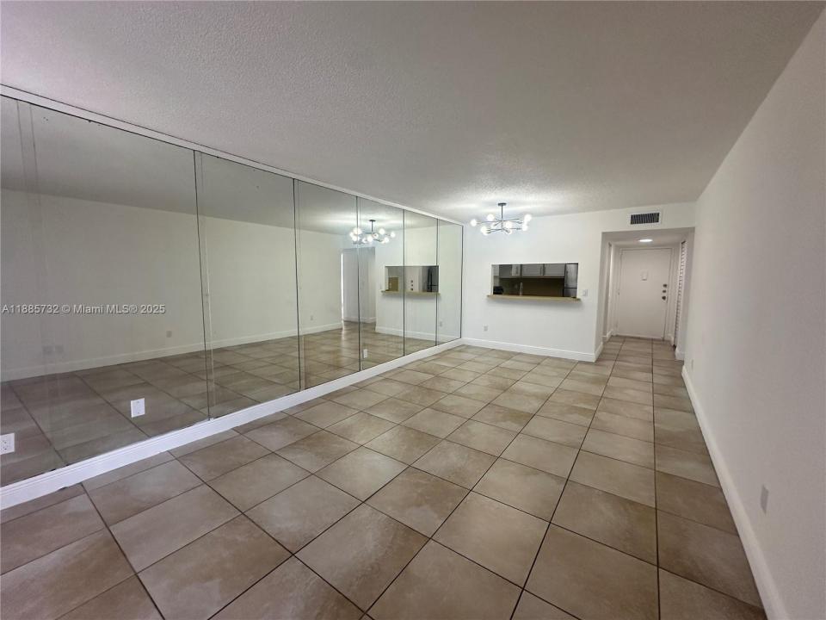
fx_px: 334
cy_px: 310
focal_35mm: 14
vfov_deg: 85.7
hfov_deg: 102.1
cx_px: 413
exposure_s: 1/120
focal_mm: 2.22
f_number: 2.2
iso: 100
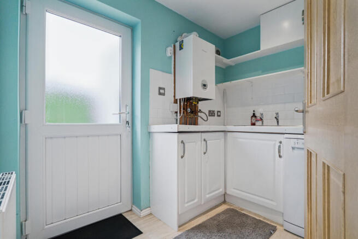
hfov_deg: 96.7
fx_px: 159
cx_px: 179
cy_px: 120
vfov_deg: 73.8
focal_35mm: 16
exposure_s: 1/100
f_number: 8
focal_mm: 16
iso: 1600
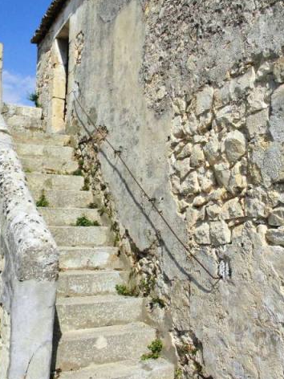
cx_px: 184
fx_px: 416
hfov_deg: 37.4
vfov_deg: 49.0
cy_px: 190
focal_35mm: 38
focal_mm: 5
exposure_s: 1/428
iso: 112
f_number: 7
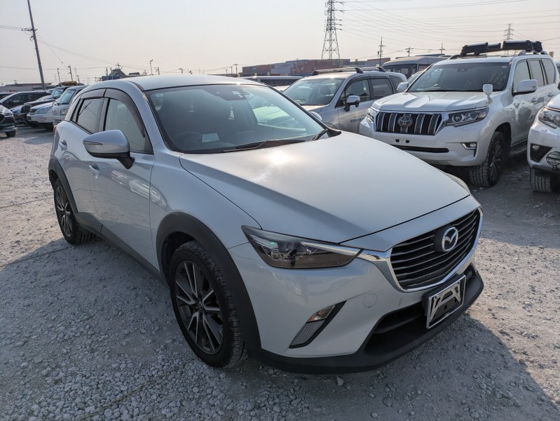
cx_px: 280
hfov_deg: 69.4
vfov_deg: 54.9
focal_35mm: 25
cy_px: 210
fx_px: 405
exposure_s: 1/7092
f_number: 1.89
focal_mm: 5.43
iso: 52
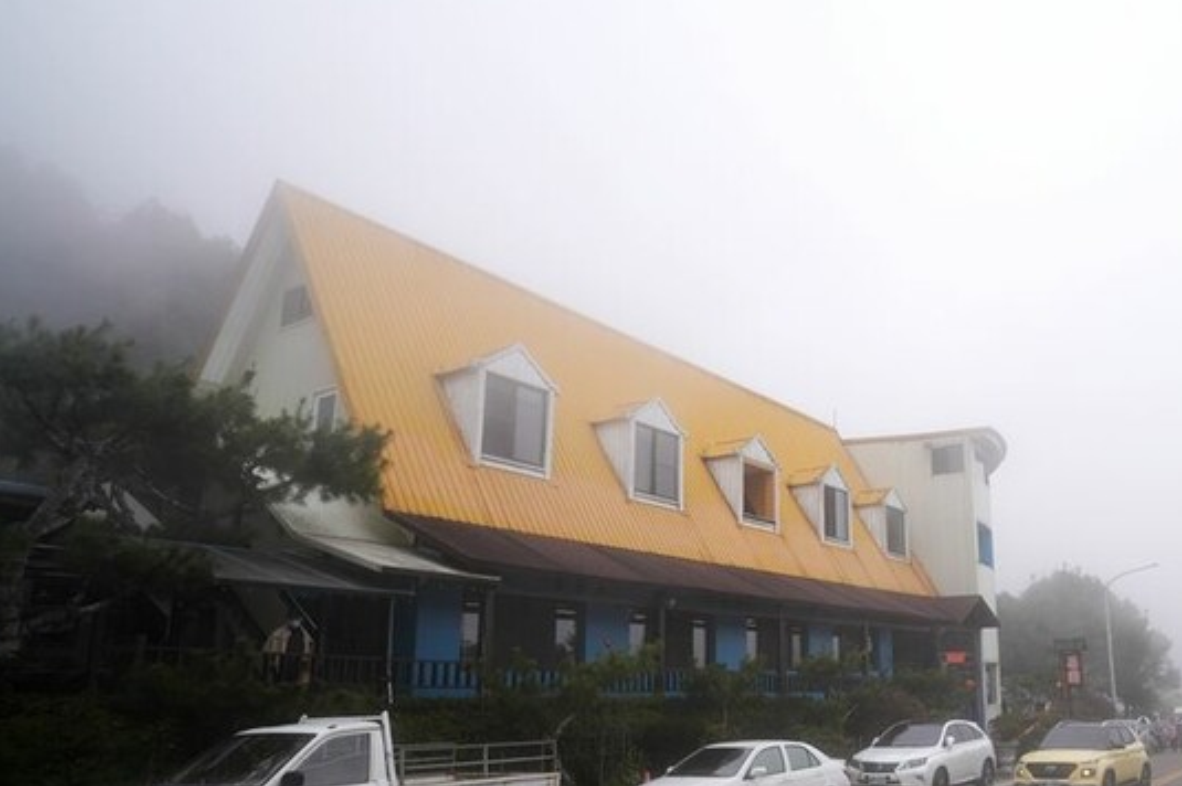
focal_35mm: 27
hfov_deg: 62.7
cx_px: 915
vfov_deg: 47.3
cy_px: 510
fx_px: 886
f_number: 7.1
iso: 100
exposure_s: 1/160
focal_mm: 17
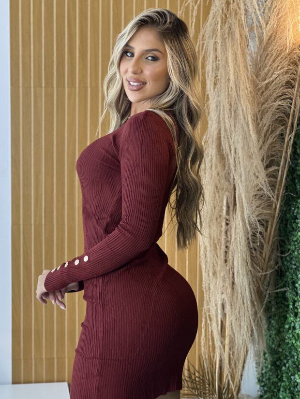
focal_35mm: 87
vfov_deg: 22.5
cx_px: 134
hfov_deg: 17.0
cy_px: 220
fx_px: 1005
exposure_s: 1/120
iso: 200
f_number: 2.8
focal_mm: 9
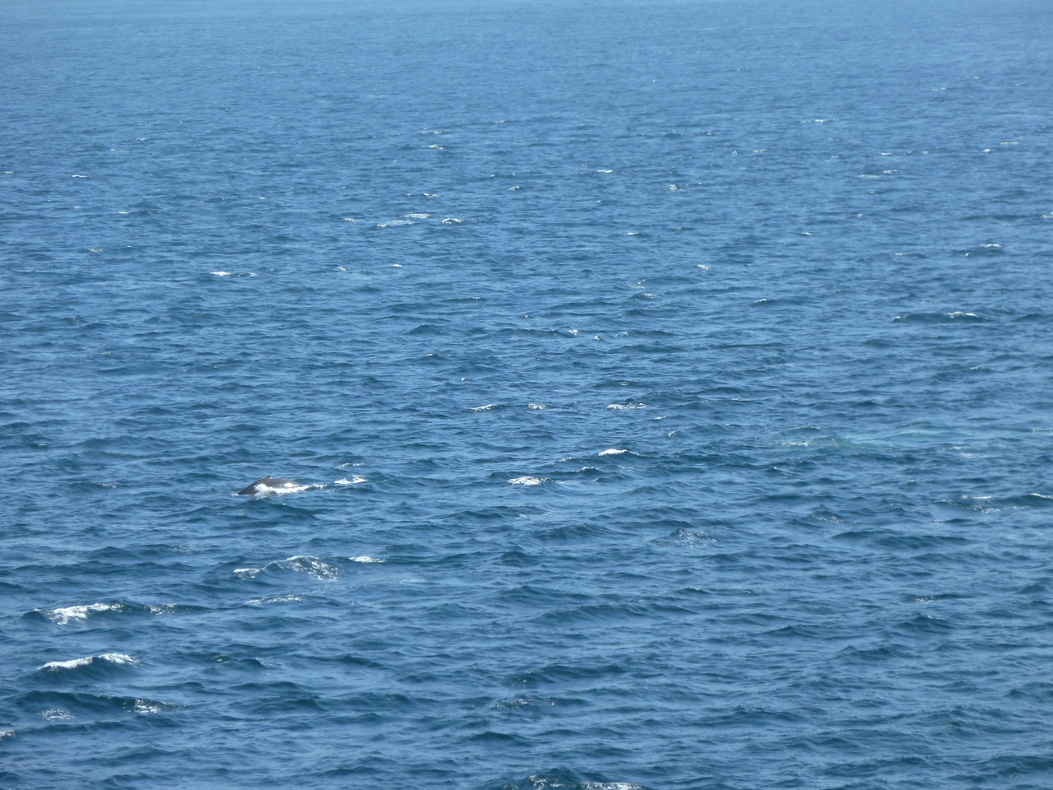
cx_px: 526
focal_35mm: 213
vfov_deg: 7.0
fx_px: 6479
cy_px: 395
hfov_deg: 9.3
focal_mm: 36
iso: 100
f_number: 5.9
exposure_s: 1/125
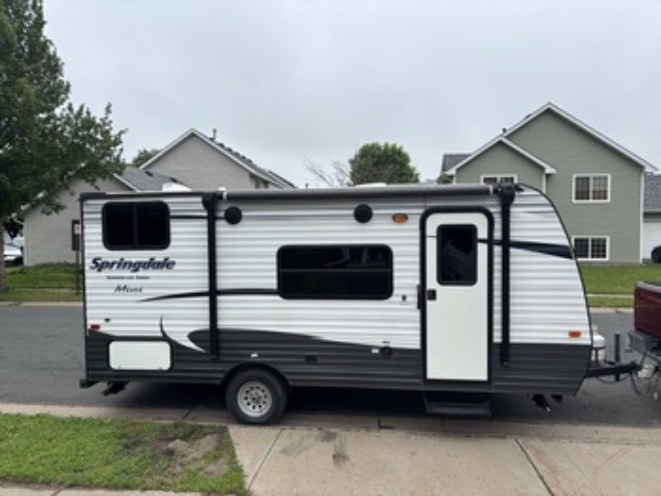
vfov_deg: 53.1
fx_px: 497
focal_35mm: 26
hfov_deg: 67.3
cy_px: 248
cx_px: 330
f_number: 1.6
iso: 50
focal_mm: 5.96
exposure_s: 1/1567
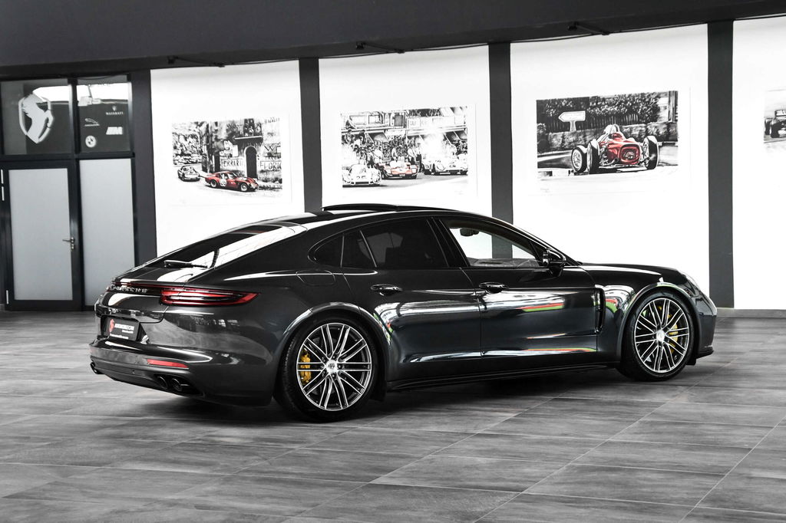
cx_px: 393
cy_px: 262
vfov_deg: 22.6
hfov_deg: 33.4
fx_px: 1310
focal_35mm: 60
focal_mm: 40
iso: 1000
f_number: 5.6
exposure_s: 1/125
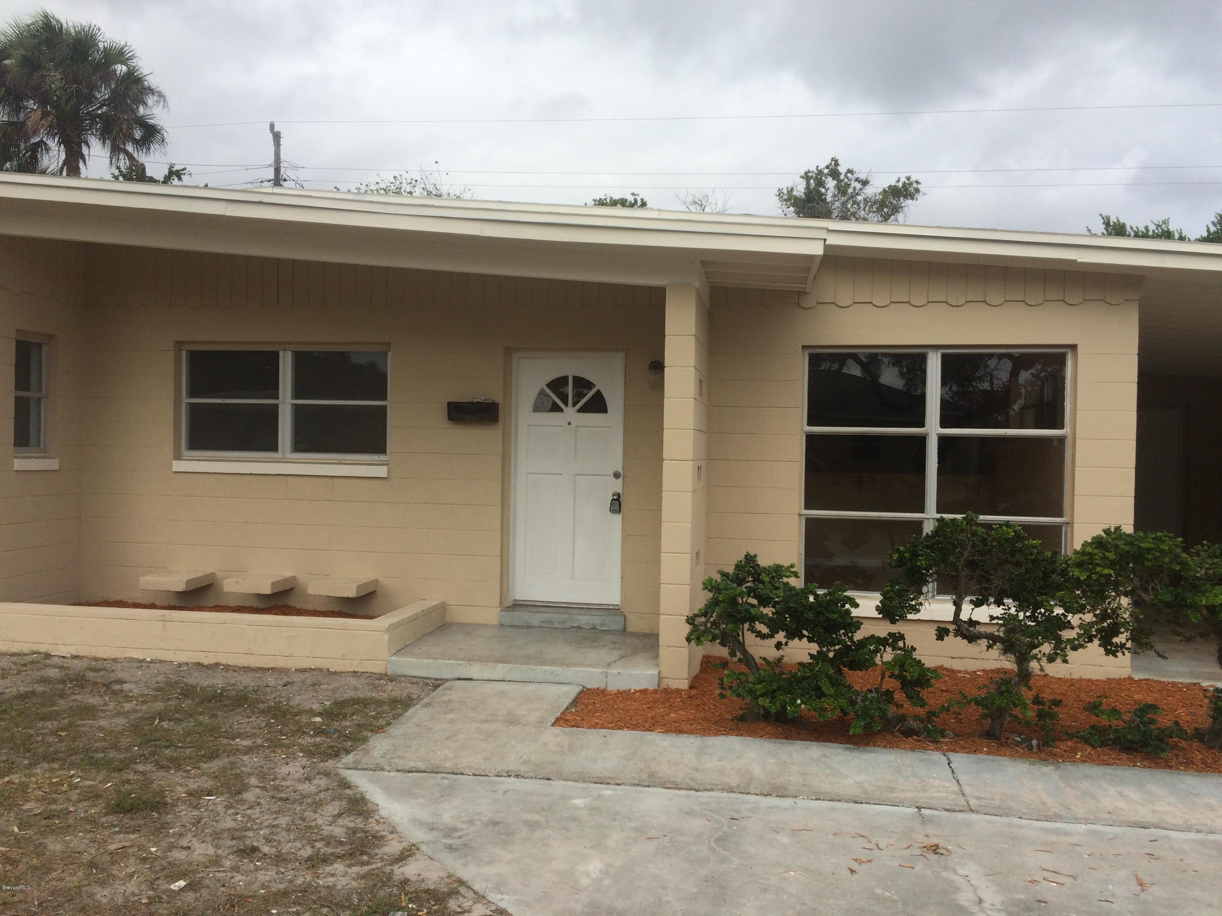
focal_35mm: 29
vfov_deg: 48.2
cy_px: 458
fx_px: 1024
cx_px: 611
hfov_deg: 61.7
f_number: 2.2
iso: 32
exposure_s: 1/2160
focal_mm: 4.15
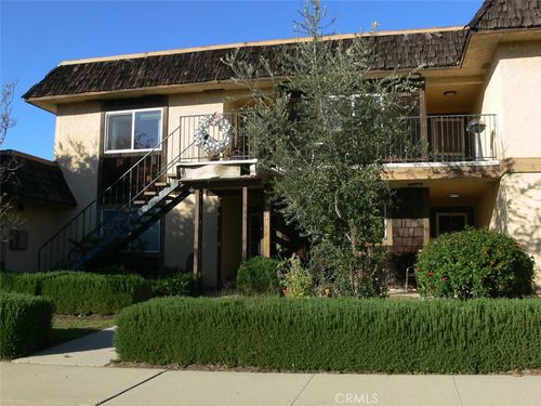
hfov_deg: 52.6
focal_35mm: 35
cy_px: 203
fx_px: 547
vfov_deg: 40.7
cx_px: 270
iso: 80
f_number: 5.6
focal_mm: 7.4
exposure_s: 1/250
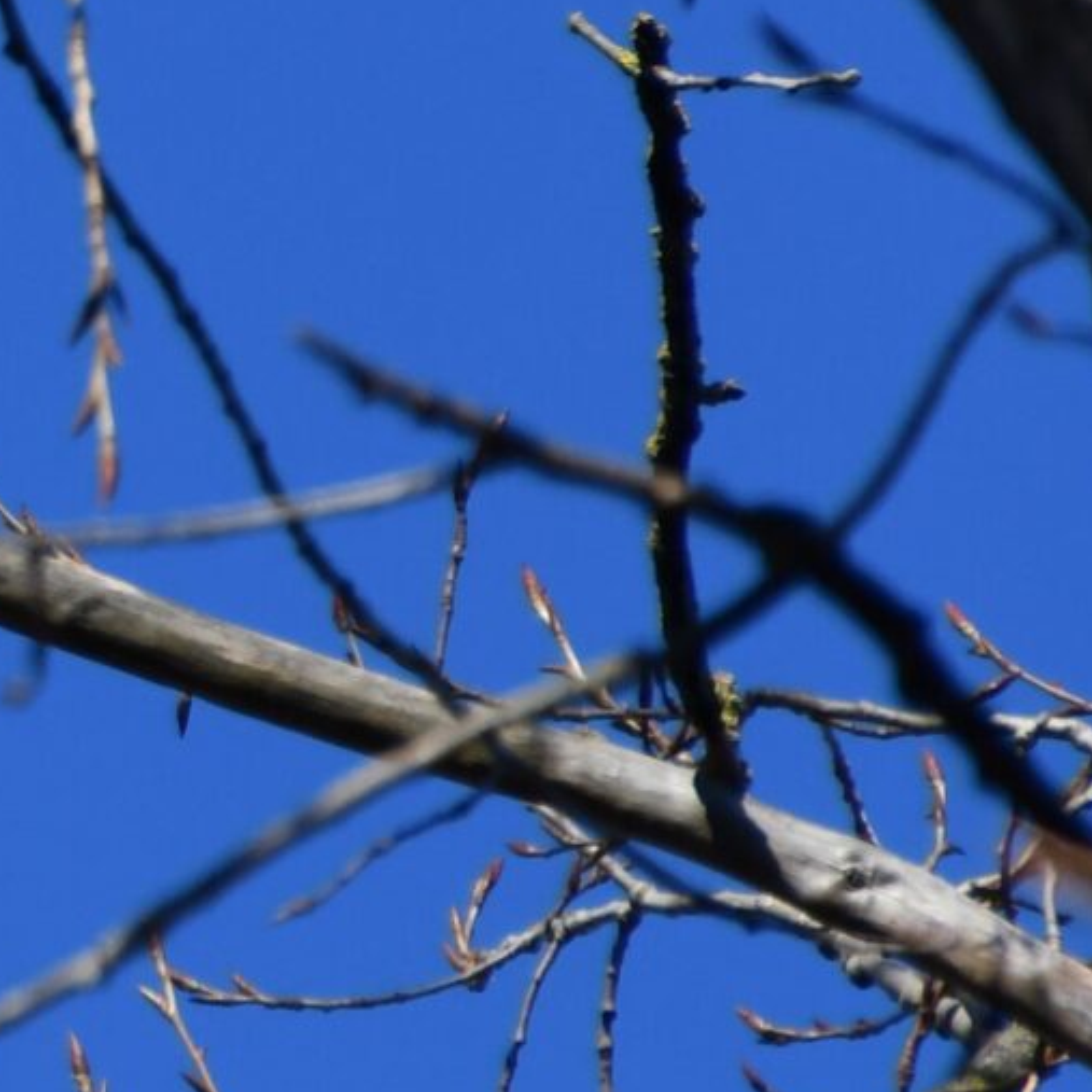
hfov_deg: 1.0
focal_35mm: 1739
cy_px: -12
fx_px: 62066
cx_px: -1135
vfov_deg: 1.0
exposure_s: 1/1600
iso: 400
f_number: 7.1
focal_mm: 270
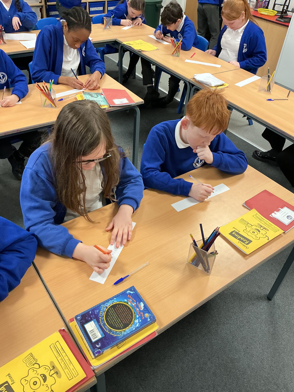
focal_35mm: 29
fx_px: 328
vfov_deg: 61.7
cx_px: 147
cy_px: 196
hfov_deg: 48.2
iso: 160
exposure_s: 1/60
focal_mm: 3
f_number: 1.8
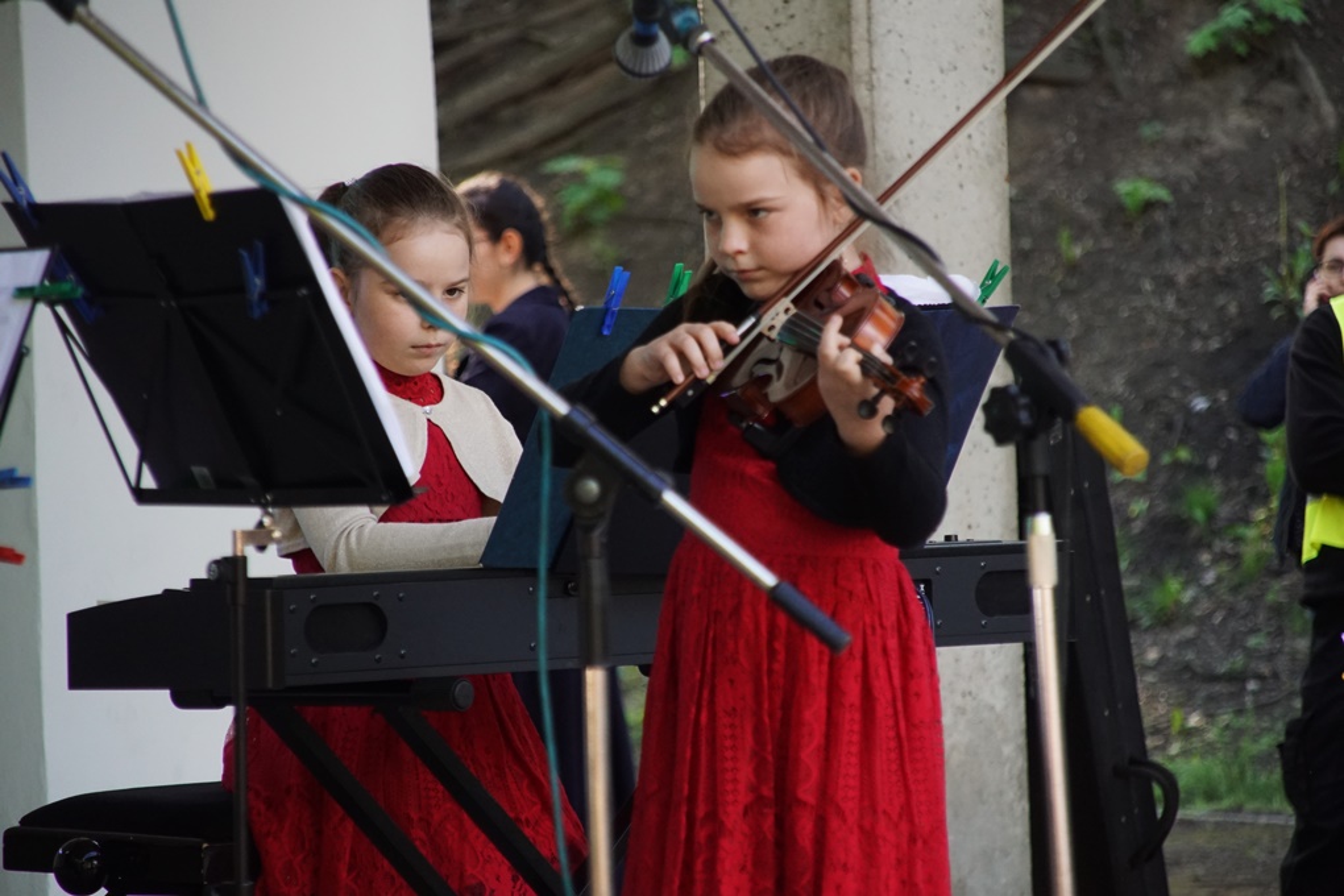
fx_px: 8399
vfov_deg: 6.1
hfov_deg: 9.1
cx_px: 672
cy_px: 448
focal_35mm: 225
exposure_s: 1/250
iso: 1000
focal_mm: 150
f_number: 5.6
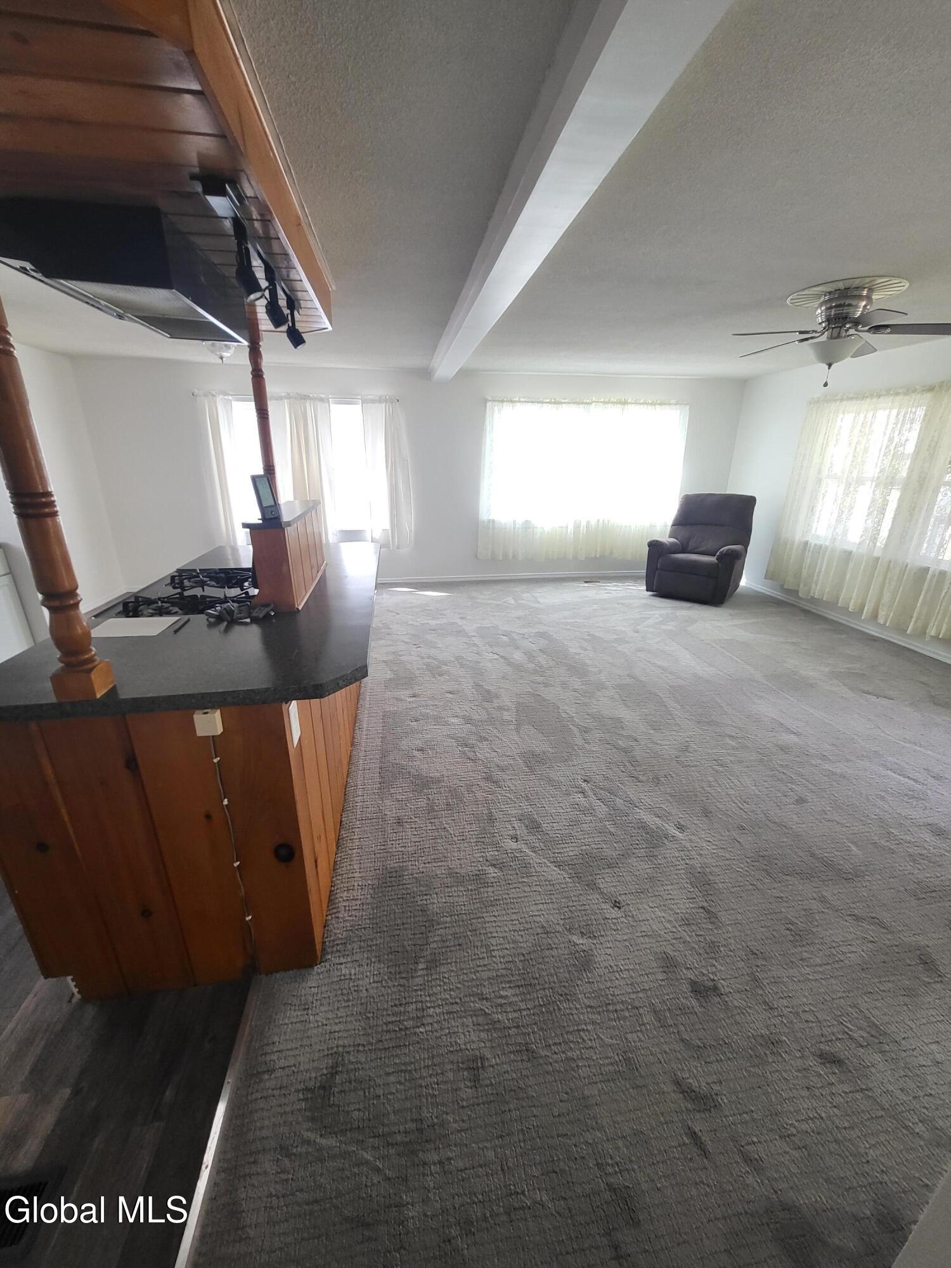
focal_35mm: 13
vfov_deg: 106.2
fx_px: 476
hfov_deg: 89.9
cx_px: 476
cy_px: 634
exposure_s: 1/60
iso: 80
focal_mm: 1.74
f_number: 2.2
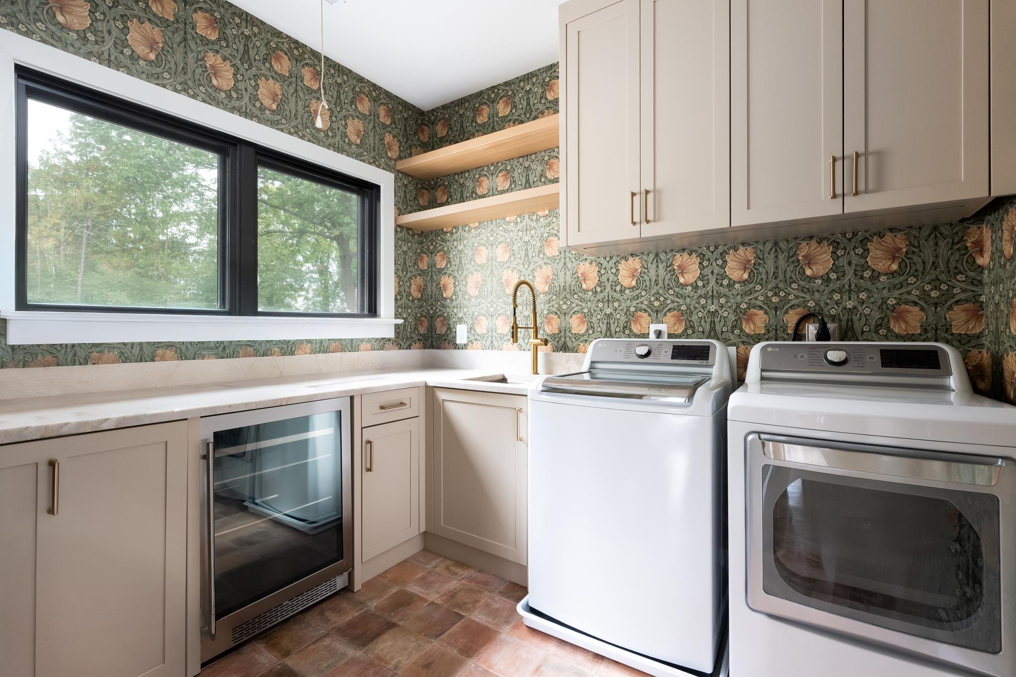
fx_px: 451
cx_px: 508
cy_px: 338
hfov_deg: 96.7
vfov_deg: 73.7
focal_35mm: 16
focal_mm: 16
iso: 800
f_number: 13
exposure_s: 1/40
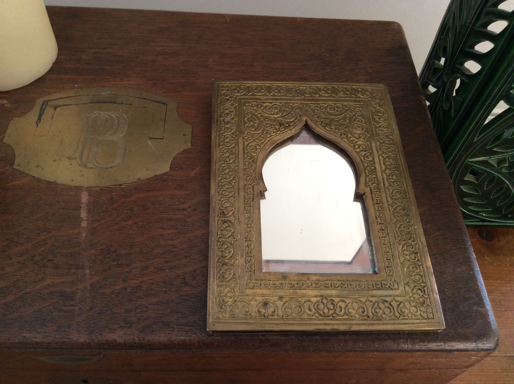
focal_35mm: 32
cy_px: 192
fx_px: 474
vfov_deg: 44.1
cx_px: 257
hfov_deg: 56.9
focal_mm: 3.3
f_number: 2.4
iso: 80
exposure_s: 1/25
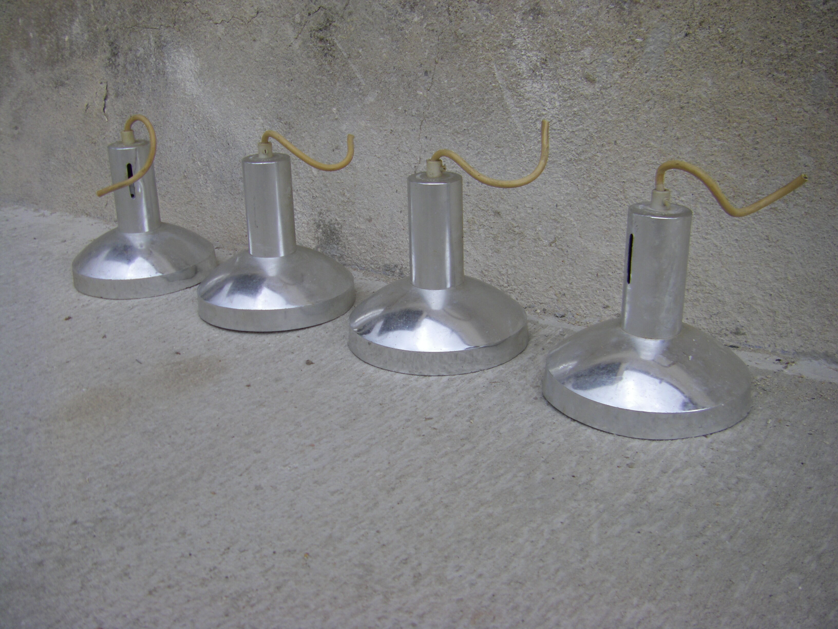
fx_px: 920
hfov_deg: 49.0
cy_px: 314
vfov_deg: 37.7
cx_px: 419
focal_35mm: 38
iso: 64
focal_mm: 6.3
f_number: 3.5
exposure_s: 1/125
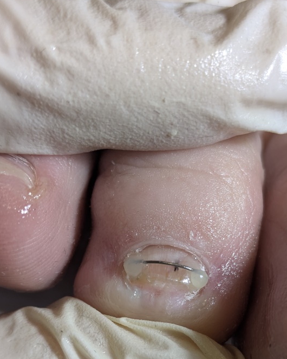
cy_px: 270
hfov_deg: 19.9
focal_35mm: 77
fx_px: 817
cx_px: 189
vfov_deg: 24.5
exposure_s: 1/100
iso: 48
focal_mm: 5.43
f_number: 1.89
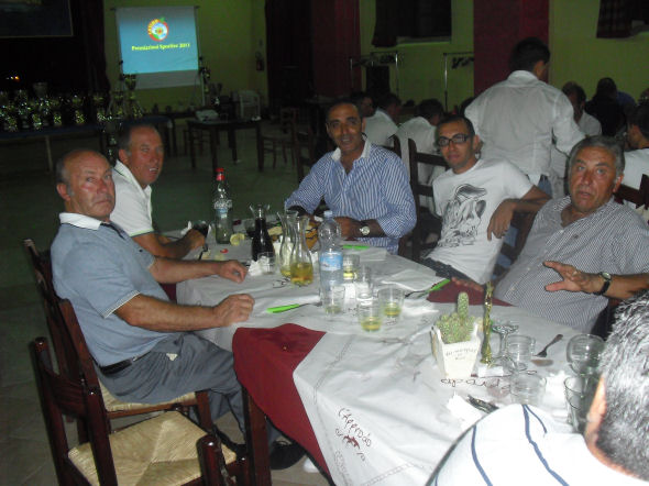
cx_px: 324
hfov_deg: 51.4
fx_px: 675
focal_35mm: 36
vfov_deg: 39.6
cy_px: 243
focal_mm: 6.3
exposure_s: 1/60
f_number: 3.1
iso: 400
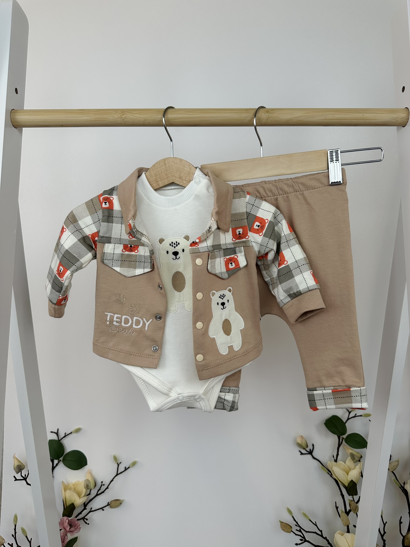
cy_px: 274
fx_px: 379
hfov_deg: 56.8
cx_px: 205
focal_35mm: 24
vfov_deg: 71.6
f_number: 1.78
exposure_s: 1/535
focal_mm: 6.86
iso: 80
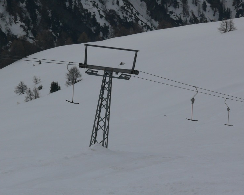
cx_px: 127
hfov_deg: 10.1
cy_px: 98
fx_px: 1386
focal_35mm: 192
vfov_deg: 8.1
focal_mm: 38.8
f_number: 10
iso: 100
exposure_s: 1/800
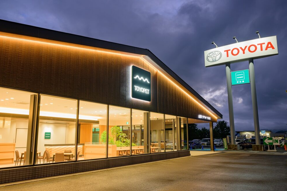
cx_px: 146
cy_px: 99
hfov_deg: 61.9
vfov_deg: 43.6
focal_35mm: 30
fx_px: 239
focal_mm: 29
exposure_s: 1/4
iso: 100
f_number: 5
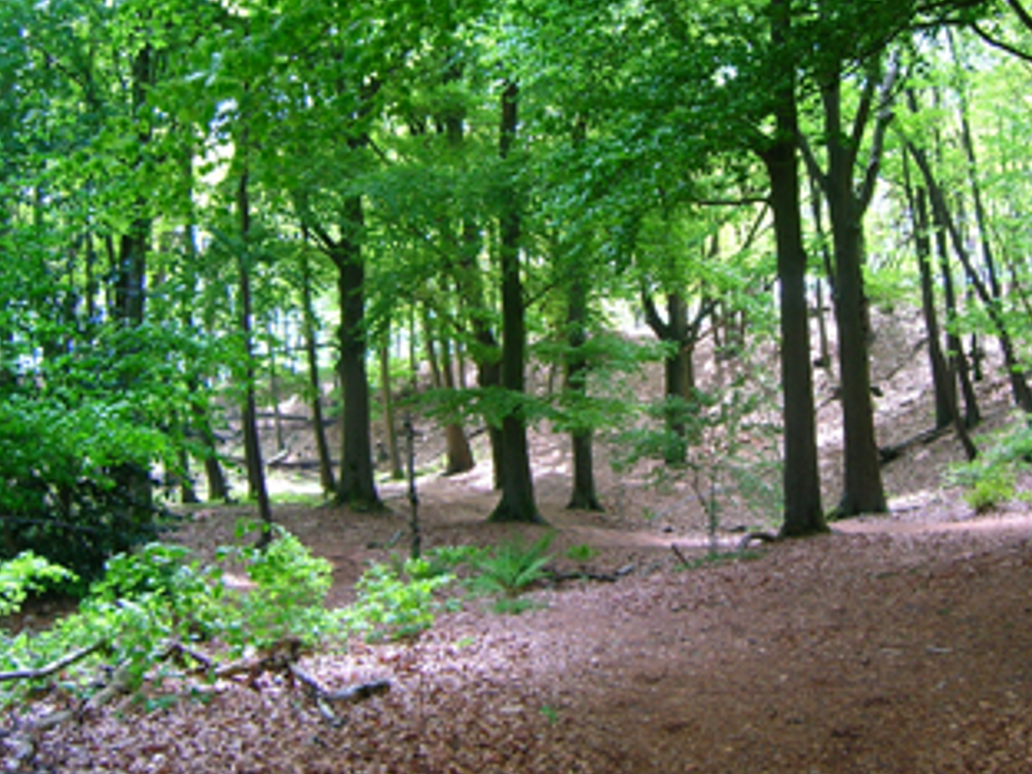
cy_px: 319
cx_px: 642
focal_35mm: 49
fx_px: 1461
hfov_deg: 38.7
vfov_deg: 29.6
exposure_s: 1/31.6
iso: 50
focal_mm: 5.7
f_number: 2.9
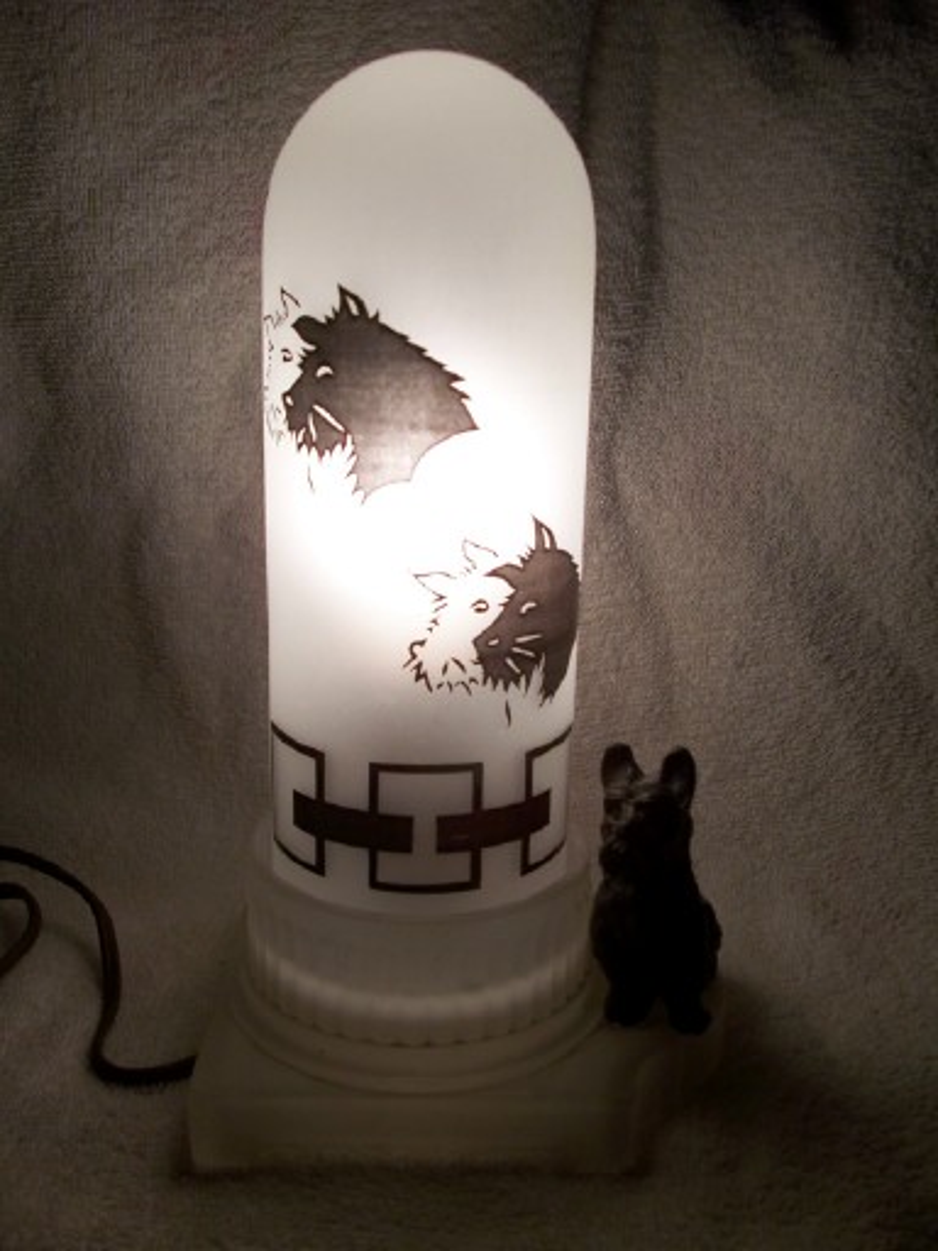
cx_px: 469
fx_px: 1265
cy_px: 626
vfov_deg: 52.6
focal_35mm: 35
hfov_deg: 40.7
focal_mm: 6
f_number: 2.8
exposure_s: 1/45
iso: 80
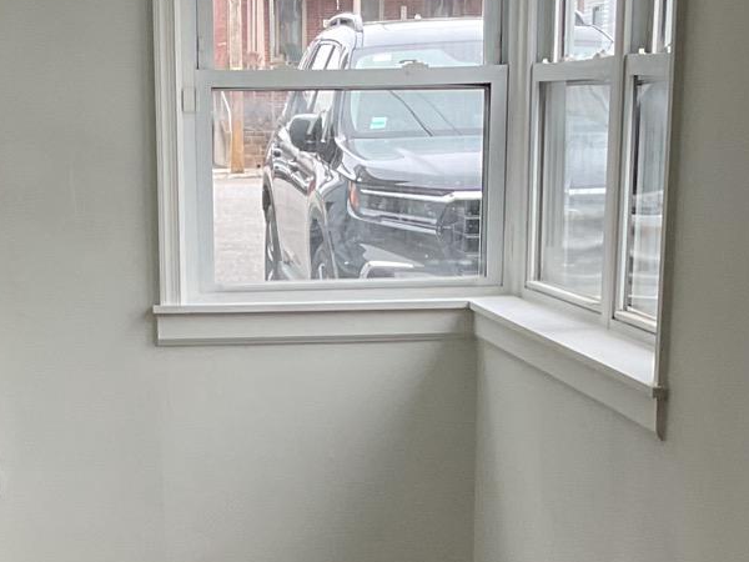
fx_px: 2142
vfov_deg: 14.3
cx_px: 265
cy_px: 741
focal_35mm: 99
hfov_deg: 19.8
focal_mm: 3
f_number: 1.8
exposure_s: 1/120
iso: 64
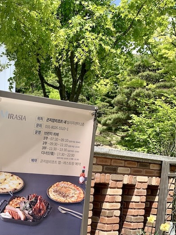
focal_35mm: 50
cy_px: 215
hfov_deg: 28.6
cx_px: 40
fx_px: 339
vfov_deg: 35.7
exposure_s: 1/1748
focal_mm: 4.25
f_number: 1.8
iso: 25
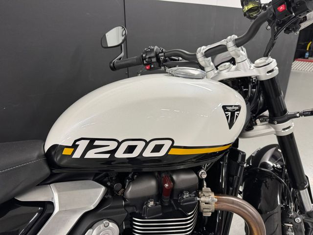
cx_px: 156
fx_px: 217
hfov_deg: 71.6
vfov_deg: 56.8
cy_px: 118
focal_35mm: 24
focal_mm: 6.76
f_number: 1.78
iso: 200
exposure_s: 1/100
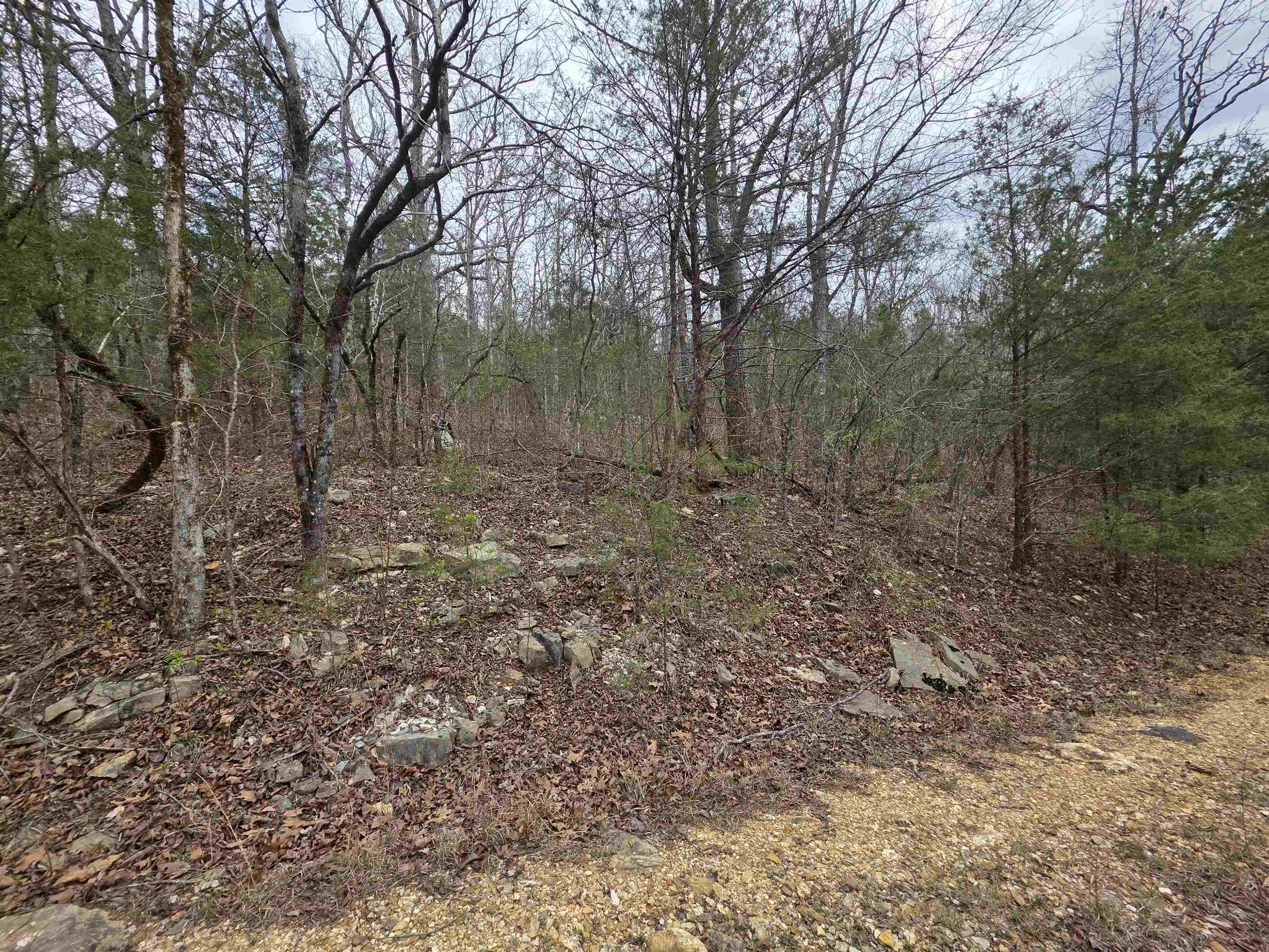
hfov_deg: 106.2
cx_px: 634
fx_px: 477
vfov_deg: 89.9
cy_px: 476
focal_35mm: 13
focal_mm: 2.2
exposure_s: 1/531
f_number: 1.9
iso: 40
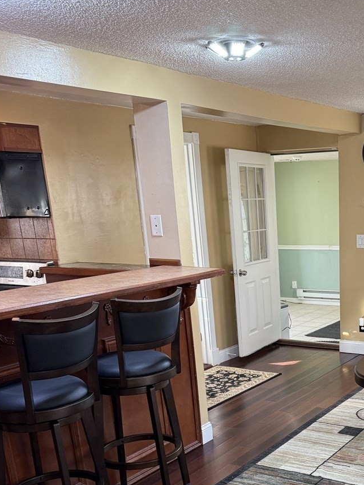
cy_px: 408
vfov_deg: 41.4
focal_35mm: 43
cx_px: 319
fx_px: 603
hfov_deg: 32.2
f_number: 1.78
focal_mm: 6.76
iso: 160
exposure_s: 1/126
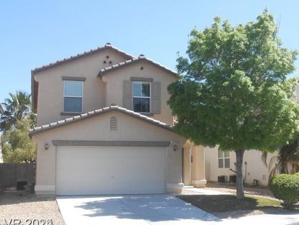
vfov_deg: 28.6
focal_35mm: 51
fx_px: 441
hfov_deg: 37.5
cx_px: 150
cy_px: 115
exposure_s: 1/250
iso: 80
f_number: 4.8
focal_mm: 8.8
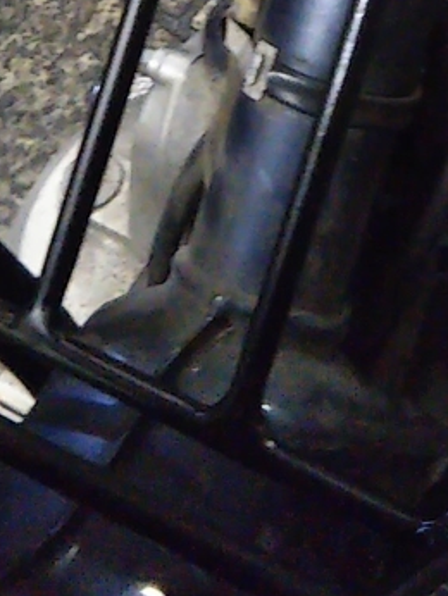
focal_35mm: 104
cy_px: -291
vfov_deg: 17.1
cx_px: 417
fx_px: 1792
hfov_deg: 14.1
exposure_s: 1/23
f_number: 2.2
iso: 836
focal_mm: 4
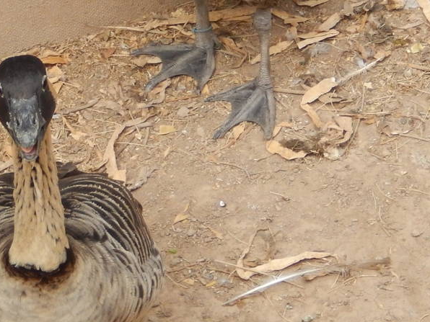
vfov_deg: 8.2
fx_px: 2236
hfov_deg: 11.0
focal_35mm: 180
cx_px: 143
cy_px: 115
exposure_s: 1/250
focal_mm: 12
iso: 360
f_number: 4.8
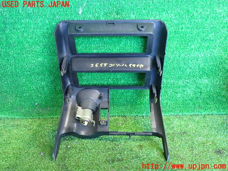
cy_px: 86
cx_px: 114
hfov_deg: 60.0
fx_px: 198
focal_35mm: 30
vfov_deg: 46.8
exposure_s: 1/30
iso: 500
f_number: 2.3
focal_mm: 5.4
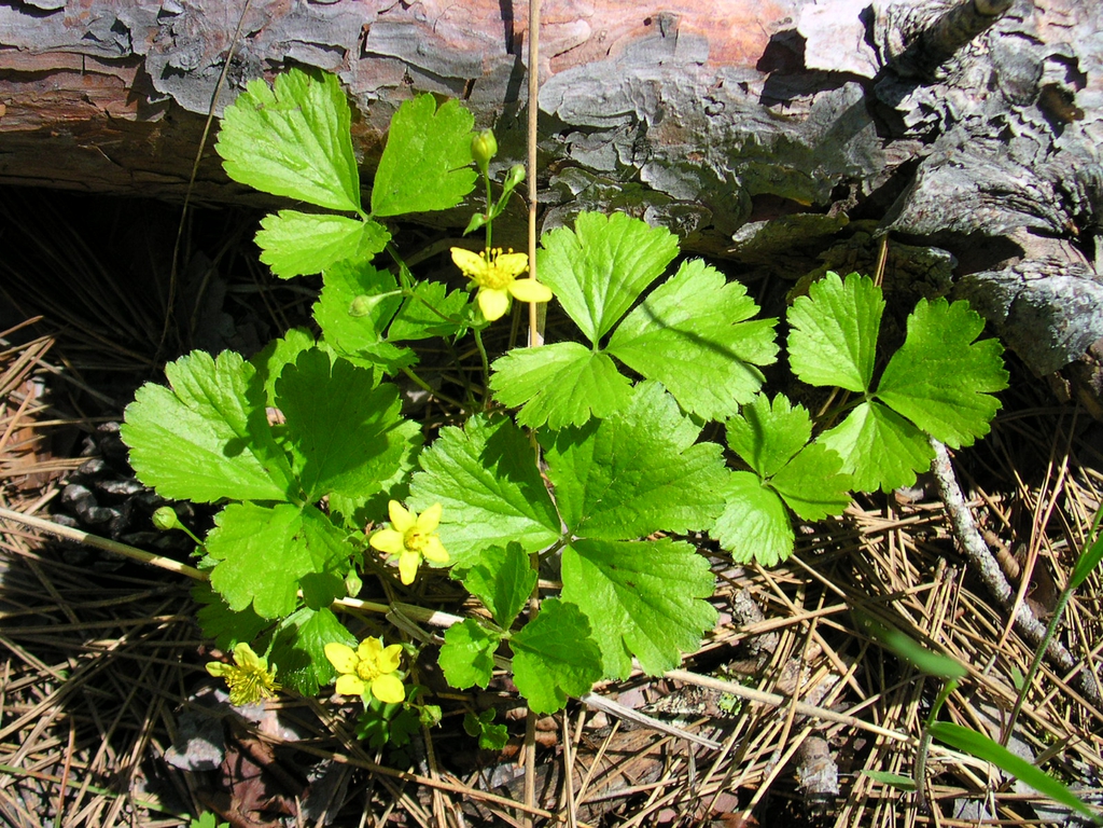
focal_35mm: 49
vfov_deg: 29.7
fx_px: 1561
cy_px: 414
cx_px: 552
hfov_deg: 38.9
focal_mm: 7.5
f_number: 3.2
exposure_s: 1/346
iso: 100
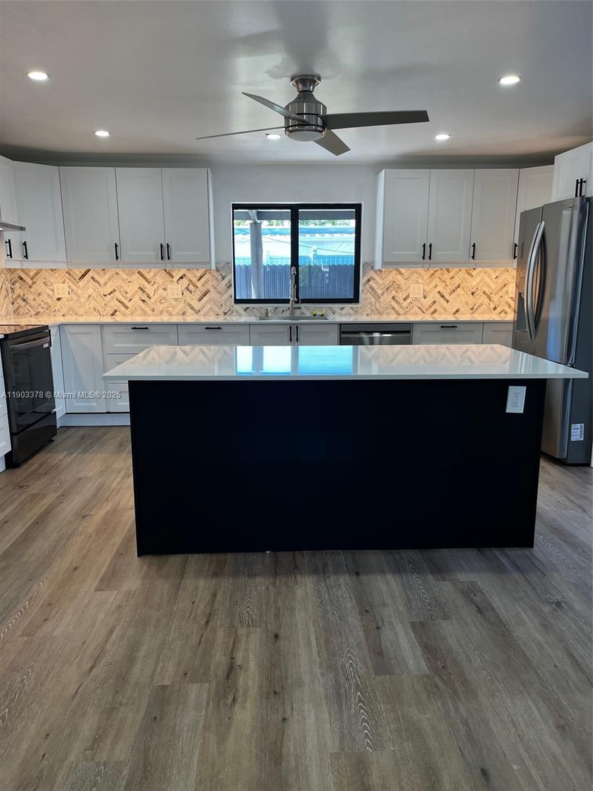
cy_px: 396
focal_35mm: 26
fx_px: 594
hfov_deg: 53.1
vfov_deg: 67.3
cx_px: 296
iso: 64
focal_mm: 5.1
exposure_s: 1/120
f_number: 1.6
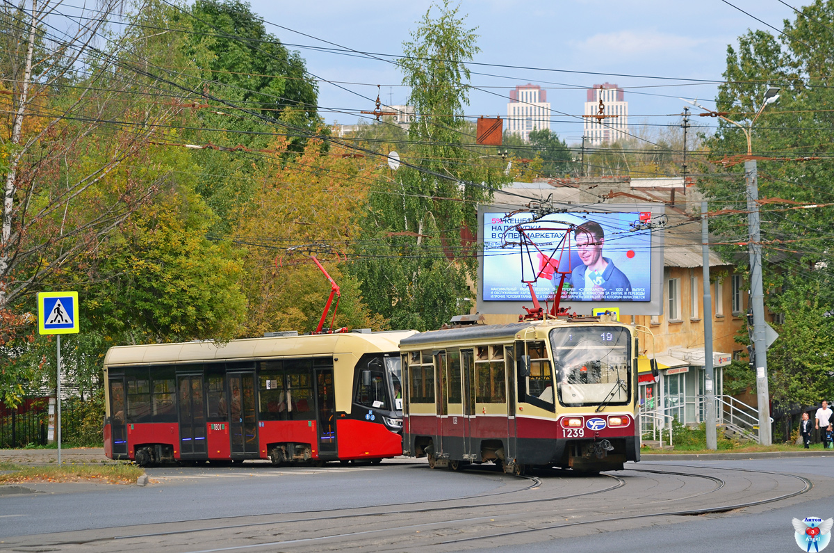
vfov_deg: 9.9
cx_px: 417
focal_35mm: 138
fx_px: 3191
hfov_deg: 14.9
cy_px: 276
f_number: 6.3
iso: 100
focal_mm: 92
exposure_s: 1/160
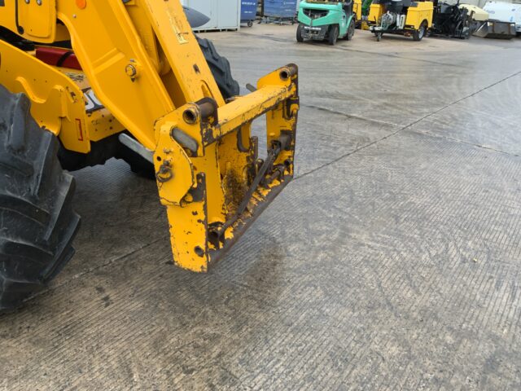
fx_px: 436
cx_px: 260
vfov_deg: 48.2
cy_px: 196
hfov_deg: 61.7
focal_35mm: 29
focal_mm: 3
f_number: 1.8
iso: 20
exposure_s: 1/122
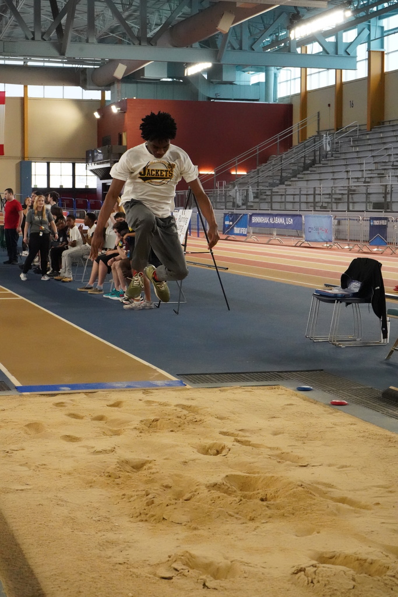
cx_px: 199
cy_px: 298
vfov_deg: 30.1
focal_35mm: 67
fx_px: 1111
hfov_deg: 20.3
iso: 20000
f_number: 9
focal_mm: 67
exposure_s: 1/1000
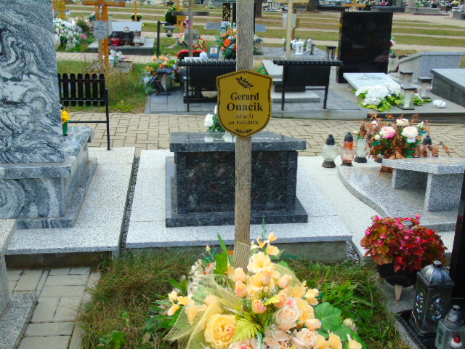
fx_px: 537
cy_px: 174
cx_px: 232
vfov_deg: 36.0
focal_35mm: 40
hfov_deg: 46.8
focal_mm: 7.1
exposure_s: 1/125
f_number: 3.9
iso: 80
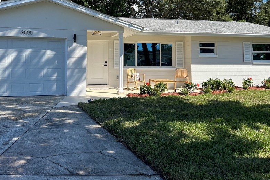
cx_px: 122
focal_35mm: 33
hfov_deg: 57.1
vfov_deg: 39.0
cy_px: 48
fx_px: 247
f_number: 1.78
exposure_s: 1/2809
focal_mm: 6.86
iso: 80
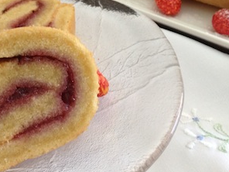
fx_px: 470
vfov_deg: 20.5
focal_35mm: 71
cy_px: 34
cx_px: 87
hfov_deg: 27.3
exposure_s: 1/20
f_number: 2.4
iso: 125
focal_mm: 4.28
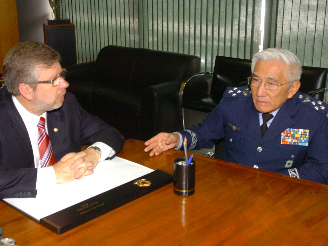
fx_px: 464
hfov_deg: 38.9
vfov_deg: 29.7
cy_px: 123
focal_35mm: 49
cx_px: 153
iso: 640
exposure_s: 1/60
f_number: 5.3
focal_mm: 30
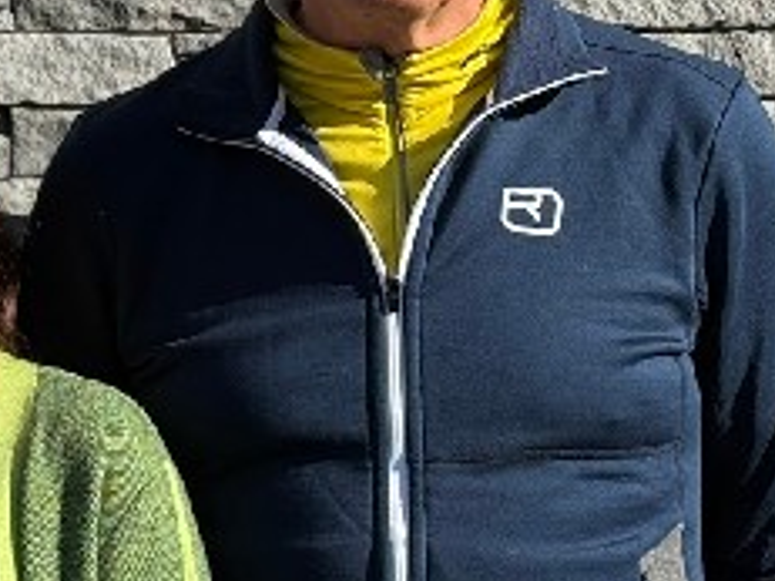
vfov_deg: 8.7
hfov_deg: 11.1
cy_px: 238
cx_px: -441
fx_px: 3804
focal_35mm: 170
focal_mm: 6.76
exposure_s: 1/3096
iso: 64
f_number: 1.78
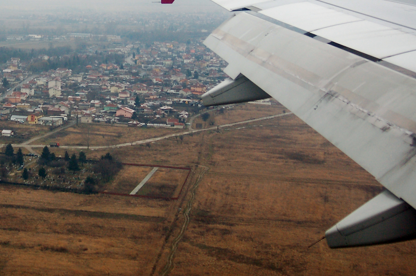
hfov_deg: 26.4
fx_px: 866
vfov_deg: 17.9
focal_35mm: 75
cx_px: 69
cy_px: 35
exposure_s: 1/1000
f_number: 4
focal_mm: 28
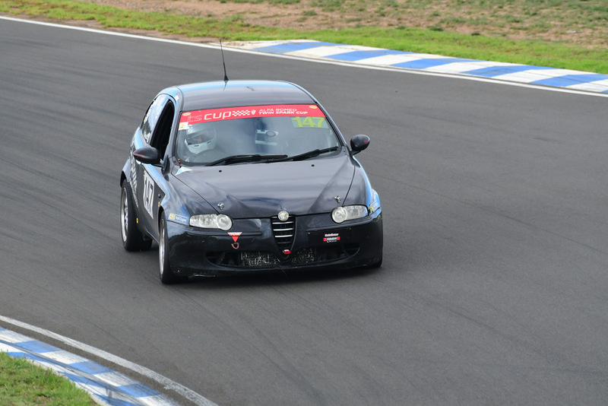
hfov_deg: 3.1
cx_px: 304
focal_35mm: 675
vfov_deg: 2.0
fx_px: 11403
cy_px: 203
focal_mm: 450
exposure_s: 1/640
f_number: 7.1
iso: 640
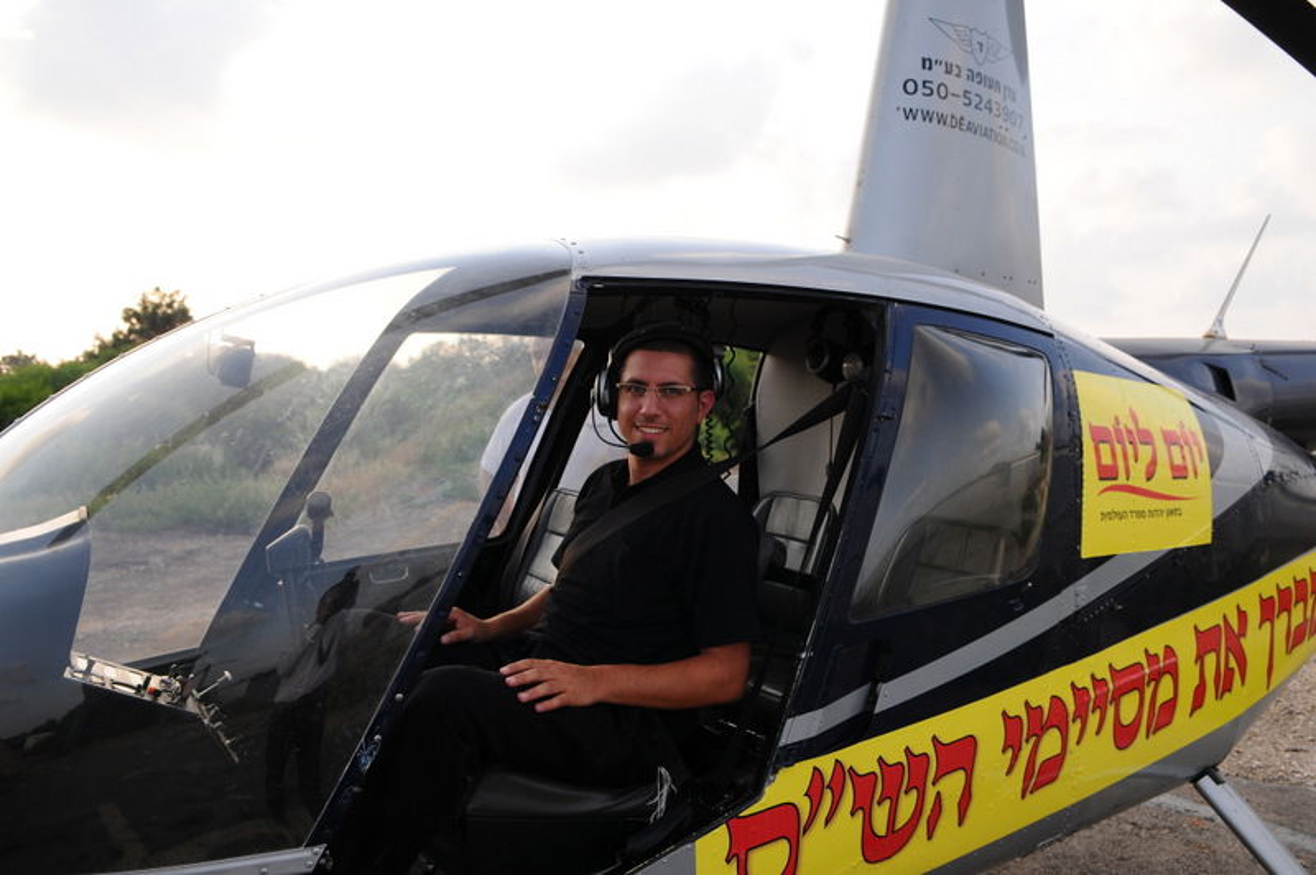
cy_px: 438
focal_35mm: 27
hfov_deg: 67.4
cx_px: 658
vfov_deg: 47.9
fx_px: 986
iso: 200
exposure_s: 1/400
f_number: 4.5
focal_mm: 18
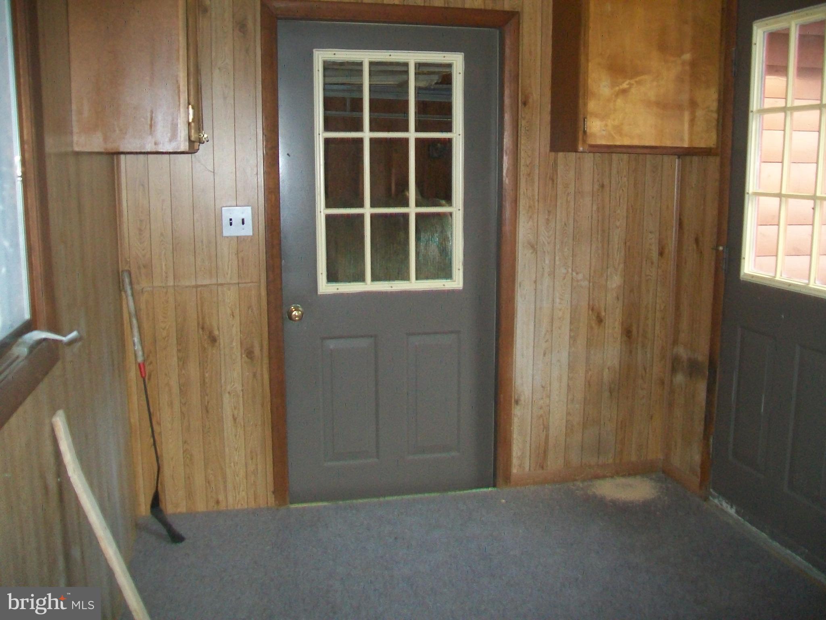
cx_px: 413
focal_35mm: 34
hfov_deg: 54.0
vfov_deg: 41.8
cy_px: 310
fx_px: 811
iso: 160
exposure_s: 1/60
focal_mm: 6.1
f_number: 2.7
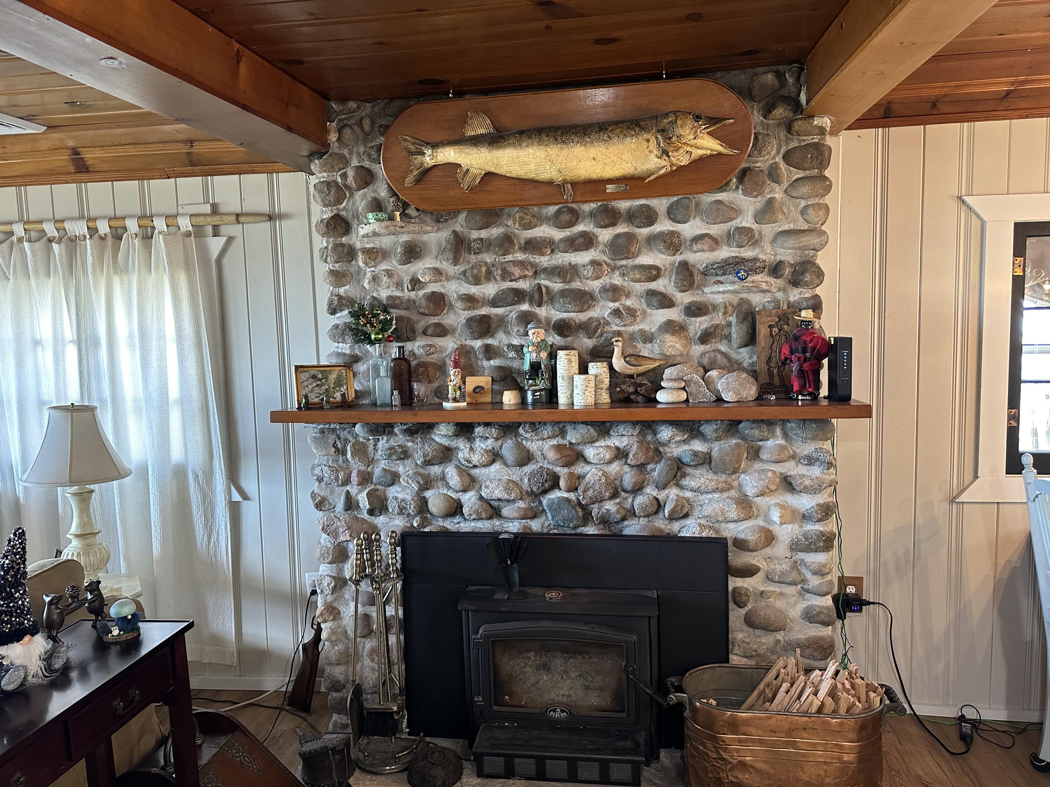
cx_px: 525
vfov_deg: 56.8
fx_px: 728
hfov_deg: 71.6
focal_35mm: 24
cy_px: 394
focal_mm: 6.86
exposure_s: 1/60
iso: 250
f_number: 1.78
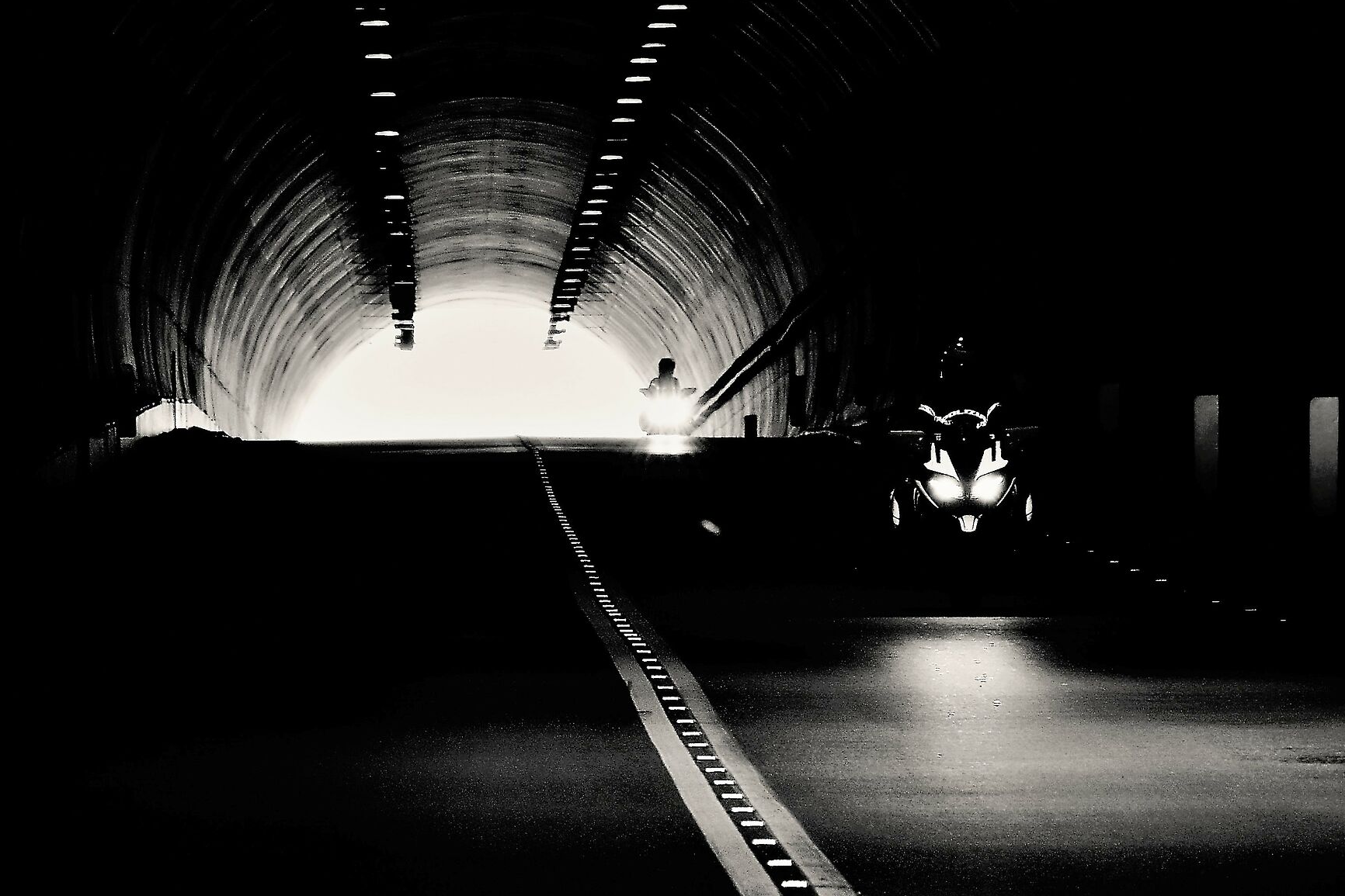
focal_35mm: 291
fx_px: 10872
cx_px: 516
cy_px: 462
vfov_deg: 4.7
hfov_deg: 7.1
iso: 500
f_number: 5.6
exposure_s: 1/200
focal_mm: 140
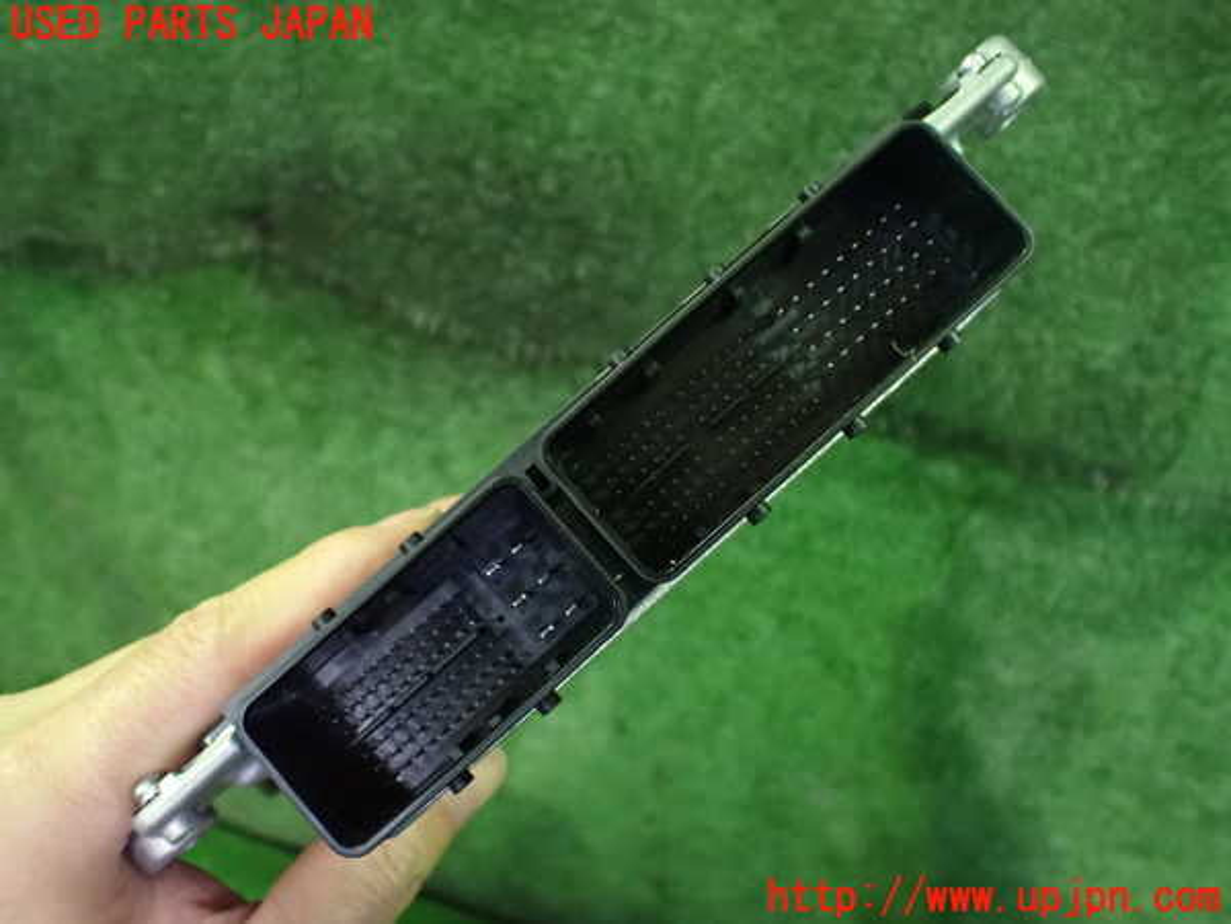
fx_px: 1067
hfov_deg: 60.0
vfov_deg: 46.8
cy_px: 462
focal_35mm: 30
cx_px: 616
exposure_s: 1/30
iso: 1250
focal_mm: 5.4
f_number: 2.3
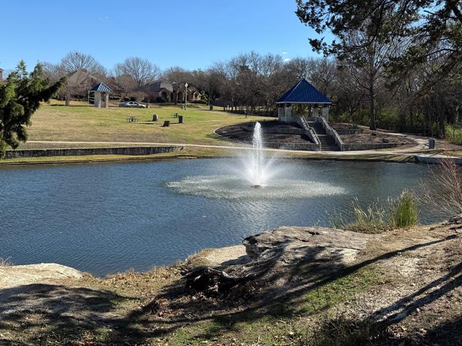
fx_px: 480
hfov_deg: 51.3
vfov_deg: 39.2
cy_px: 118
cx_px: 241
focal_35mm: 36
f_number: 1.78
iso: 80
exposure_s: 1/3802
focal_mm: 6.76
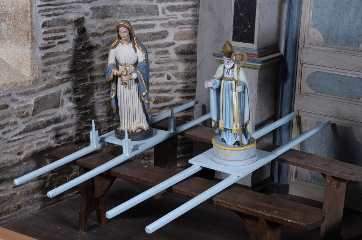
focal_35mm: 78
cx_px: 181
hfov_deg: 26.0
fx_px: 783
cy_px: 120
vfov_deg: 17.4
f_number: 22
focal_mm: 52
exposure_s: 1/80
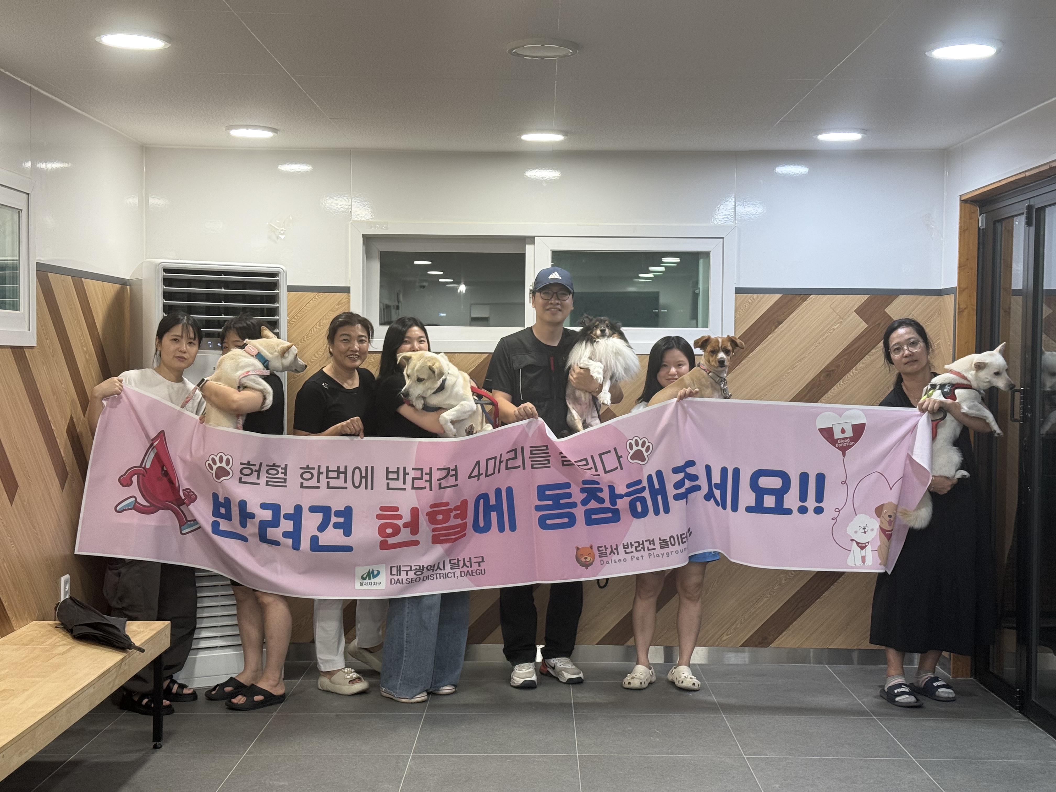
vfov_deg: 30.3
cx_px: 528
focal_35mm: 48
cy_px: 396
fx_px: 1464
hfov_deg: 39.7
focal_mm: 6.76
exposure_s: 1/60
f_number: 1.78
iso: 64
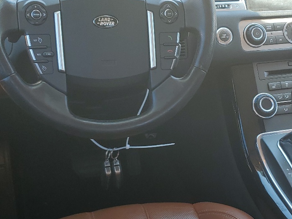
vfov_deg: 24.7
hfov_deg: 32.4
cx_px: 197
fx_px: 498
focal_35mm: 59
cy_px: 148
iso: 50
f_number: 1.5
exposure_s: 1/172
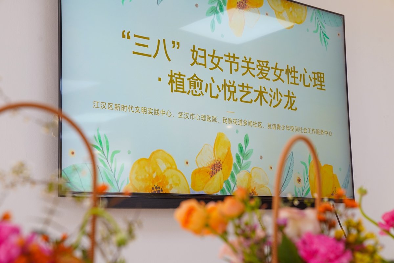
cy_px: 132
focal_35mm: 66
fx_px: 722
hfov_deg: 30.5
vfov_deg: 20.6
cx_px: 197
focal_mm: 66
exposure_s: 1/60
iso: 800
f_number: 6.3
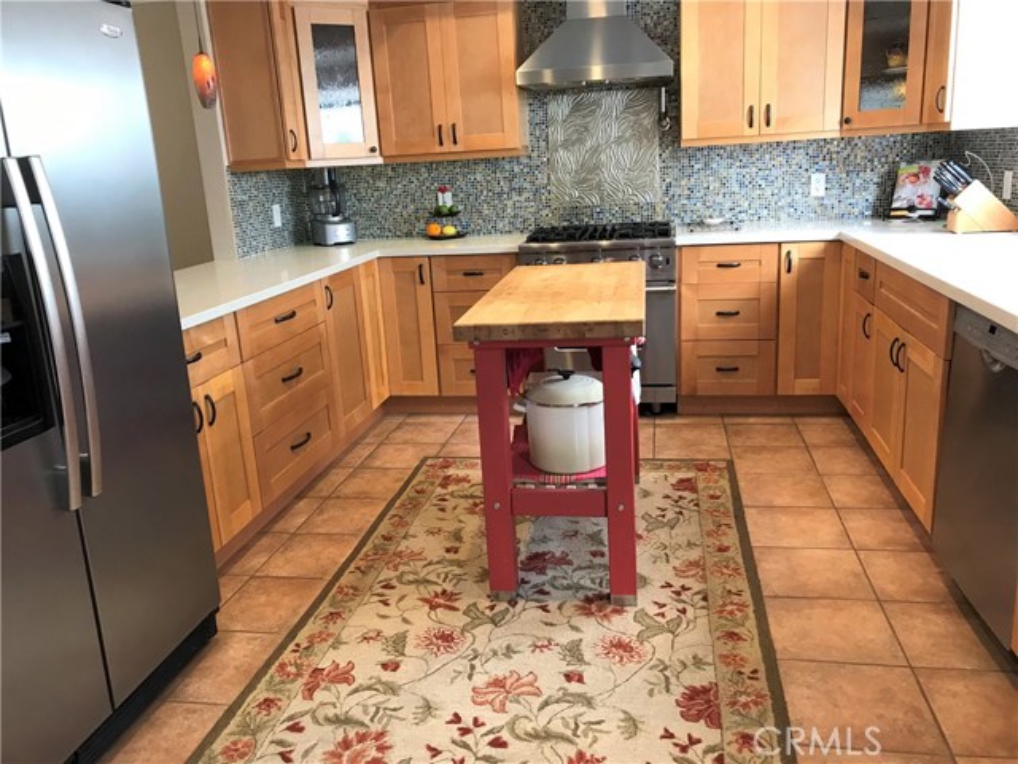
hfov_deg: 63.4
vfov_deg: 49.7
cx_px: 509
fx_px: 823
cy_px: 382
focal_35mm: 28
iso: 40
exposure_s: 1/24
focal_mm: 3.99
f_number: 1.8
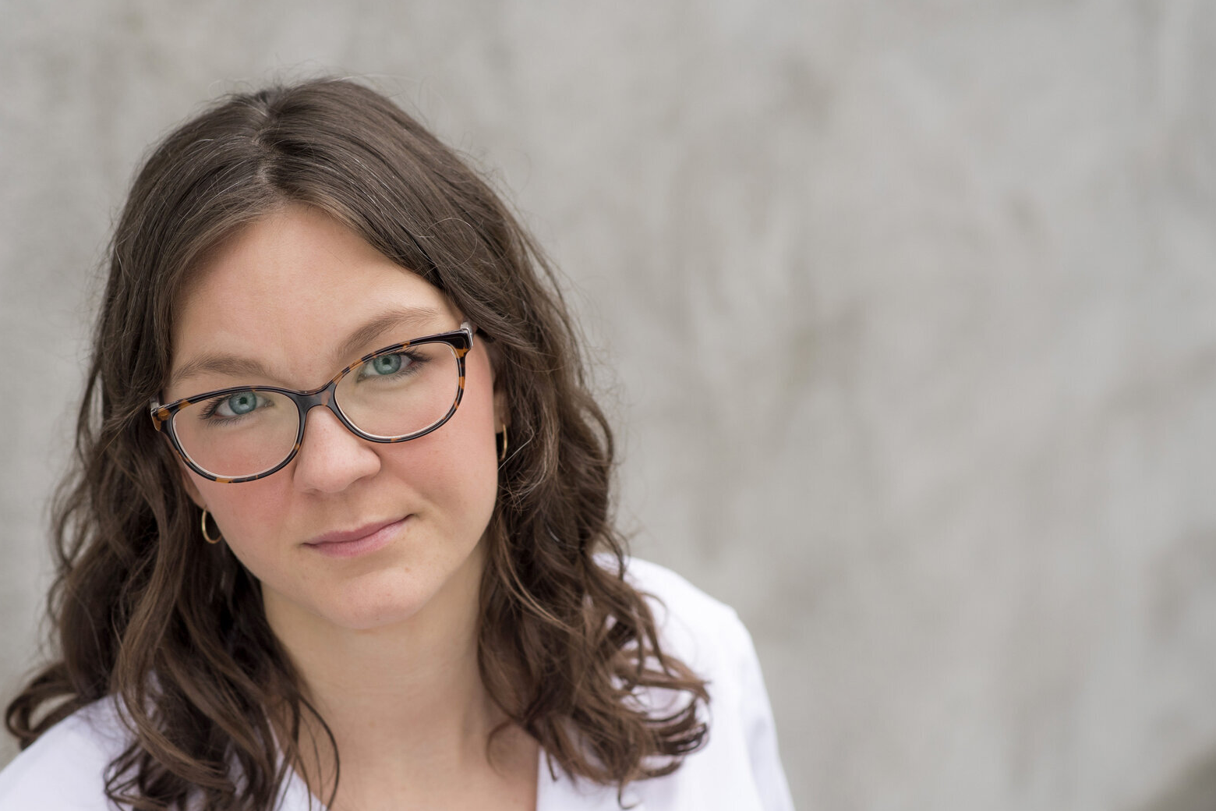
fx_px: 3681
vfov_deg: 12.6
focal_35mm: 109
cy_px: 498
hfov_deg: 18.7
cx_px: 476
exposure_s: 1/500
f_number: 4
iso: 400
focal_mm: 85
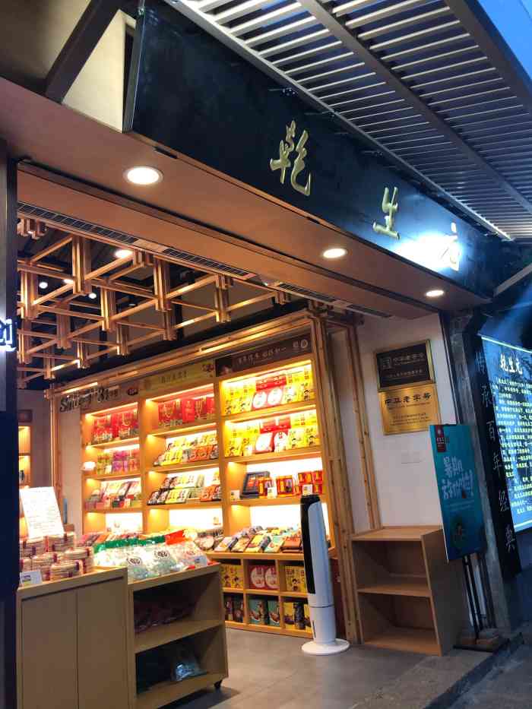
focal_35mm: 28
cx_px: 266
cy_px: 354
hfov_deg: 49.8
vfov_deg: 63.4
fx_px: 574
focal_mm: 4
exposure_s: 1/33
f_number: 1.8
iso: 25
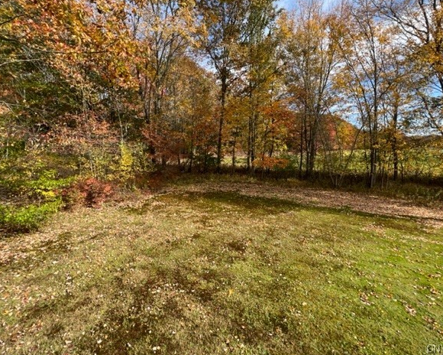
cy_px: 173
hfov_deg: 100.7
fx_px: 184
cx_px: 215
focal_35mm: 14
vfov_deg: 88.0
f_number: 1.8
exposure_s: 1/622
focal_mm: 1.57
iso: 32
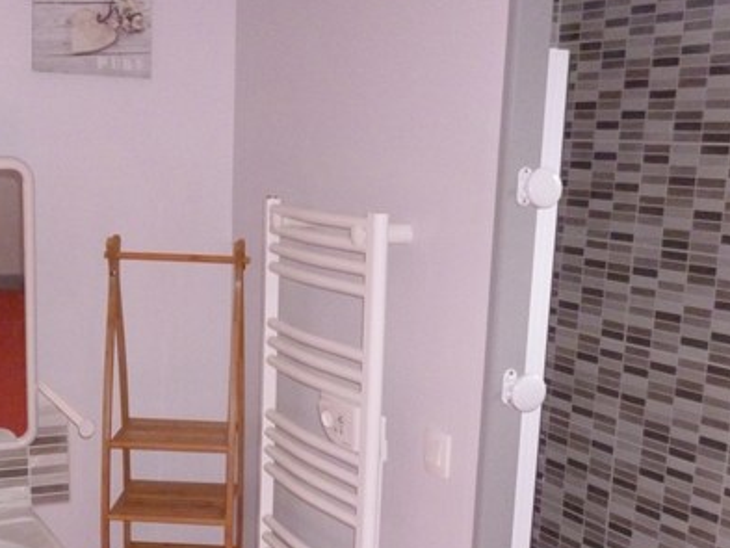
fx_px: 1202
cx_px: 292
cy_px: 477
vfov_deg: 25.0
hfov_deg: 33.7
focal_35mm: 57
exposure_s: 1/60
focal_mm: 5
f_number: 3.1
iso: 640
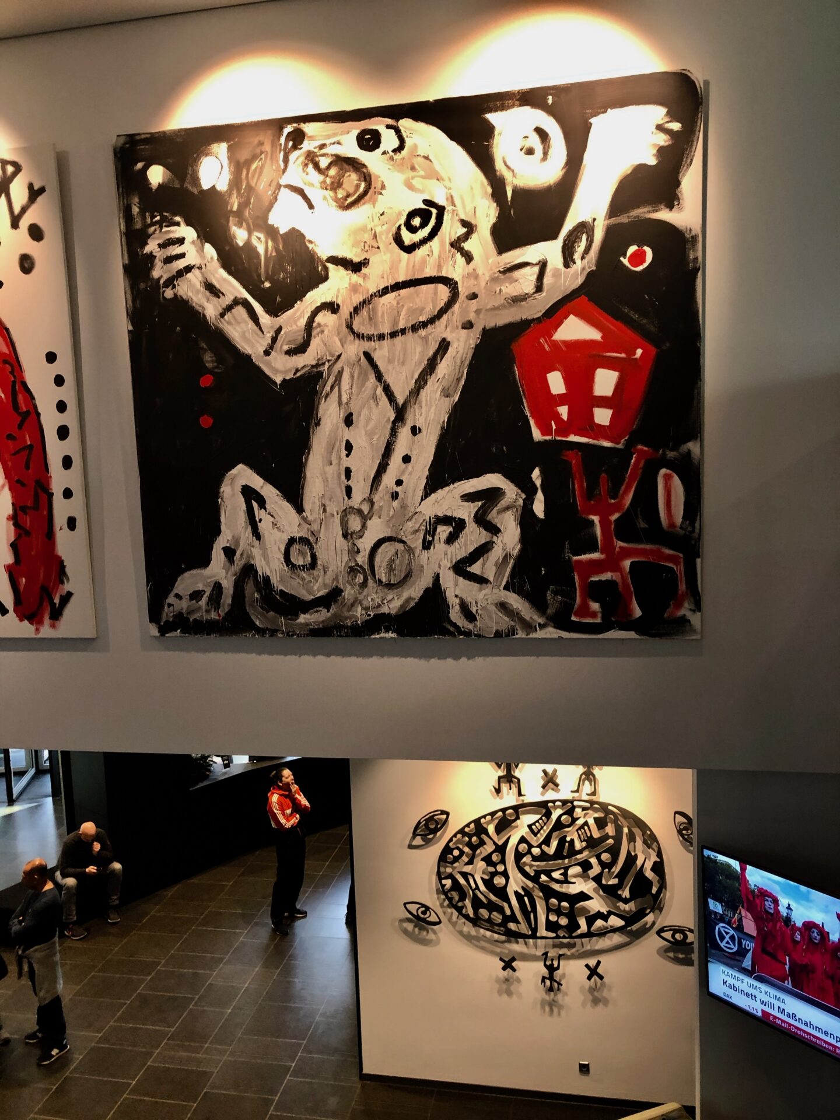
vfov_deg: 63.4
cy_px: 560
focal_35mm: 28
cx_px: 420
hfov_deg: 49.7
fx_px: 906
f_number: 1.8
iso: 50
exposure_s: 1/17
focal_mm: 4
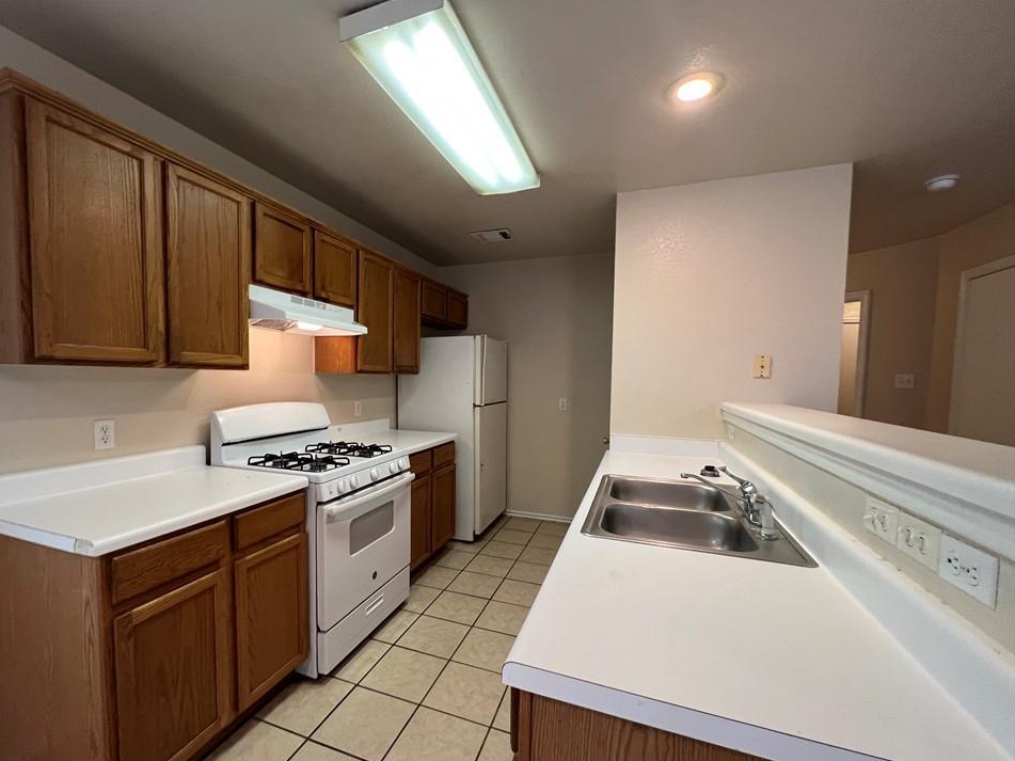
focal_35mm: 14
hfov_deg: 101.9
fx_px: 410
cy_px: 405
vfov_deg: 85.6
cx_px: 471
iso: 200
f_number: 1.8
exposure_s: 1/60
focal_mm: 1.57
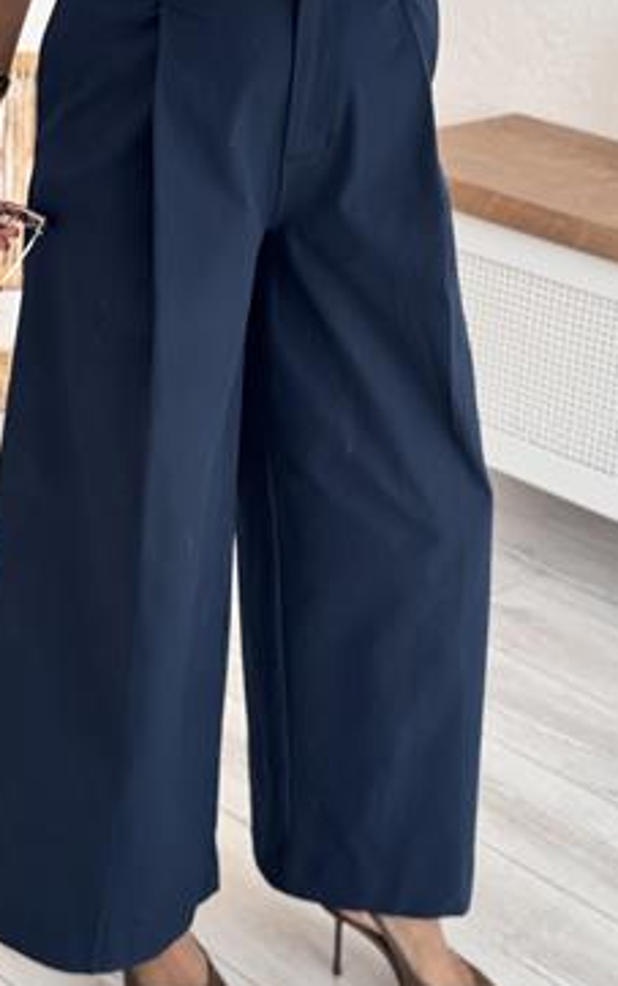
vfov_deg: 28.2
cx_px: 294
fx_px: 1963
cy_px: 419
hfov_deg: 17.9
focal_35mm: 73
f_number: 1.78
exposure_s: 1/139
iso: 64
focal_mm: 6.76
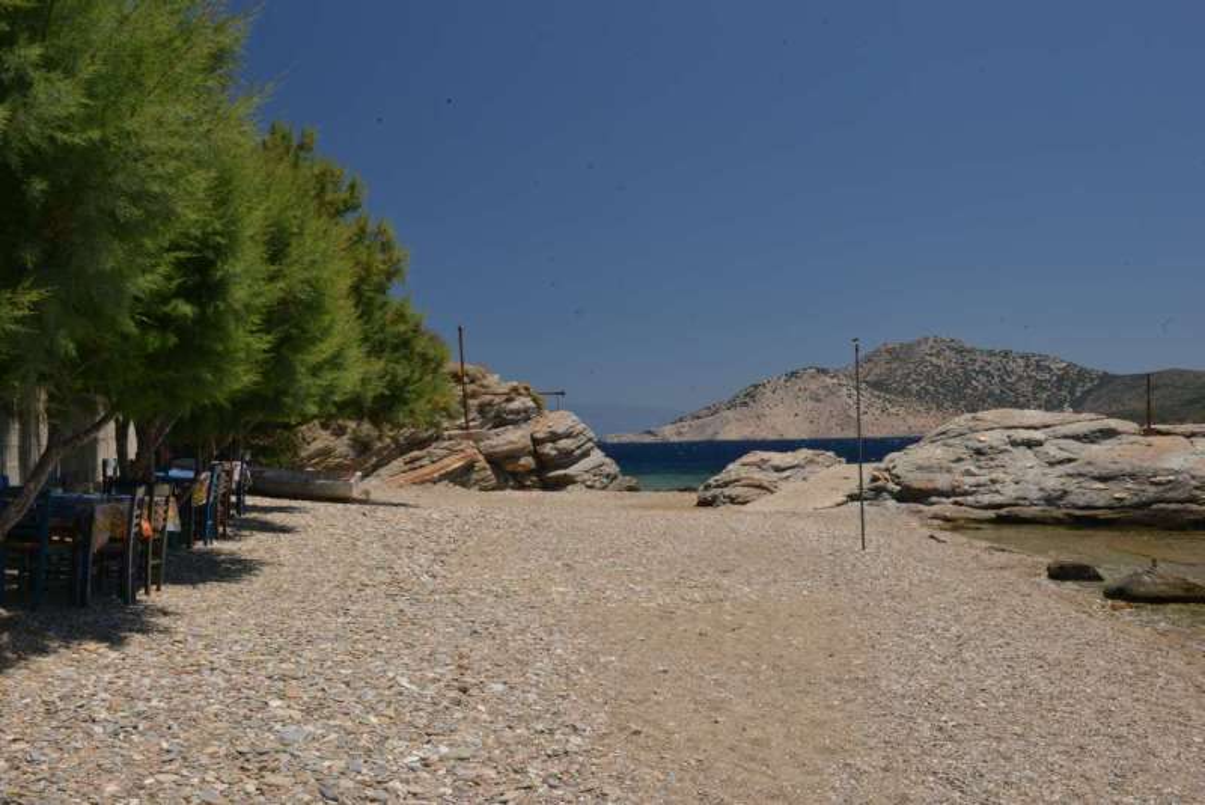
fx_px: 1205
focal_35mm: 36
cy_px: 402
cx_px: 602
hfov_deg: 53.1
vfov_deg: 36.9
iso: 1100
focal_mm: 36
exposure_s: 1/250
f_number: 22
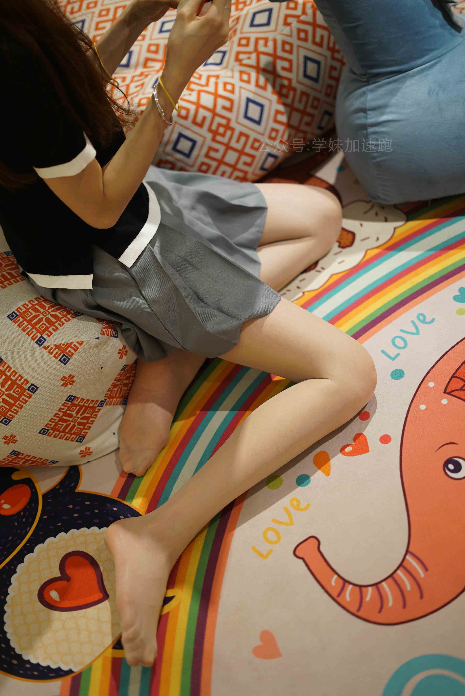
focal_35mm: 50
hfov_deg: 27.0
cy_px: 348
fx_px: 967
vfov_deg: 39.6
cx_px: 232
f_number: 1.8
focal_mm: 50
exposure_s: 1/160
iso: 200
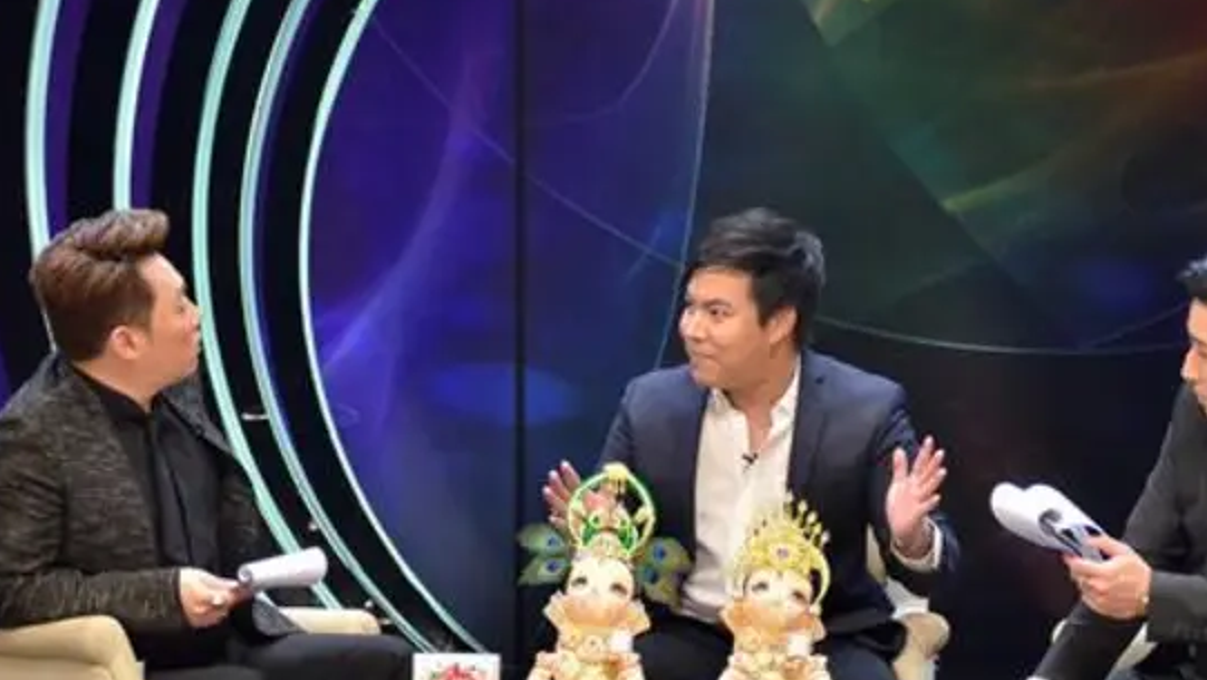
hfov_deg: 15.3
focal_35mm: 140
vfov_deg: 8.7
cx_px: 676
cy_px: 542
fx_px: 4483
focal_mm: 62
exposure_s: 1/200
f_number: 5
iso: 1600
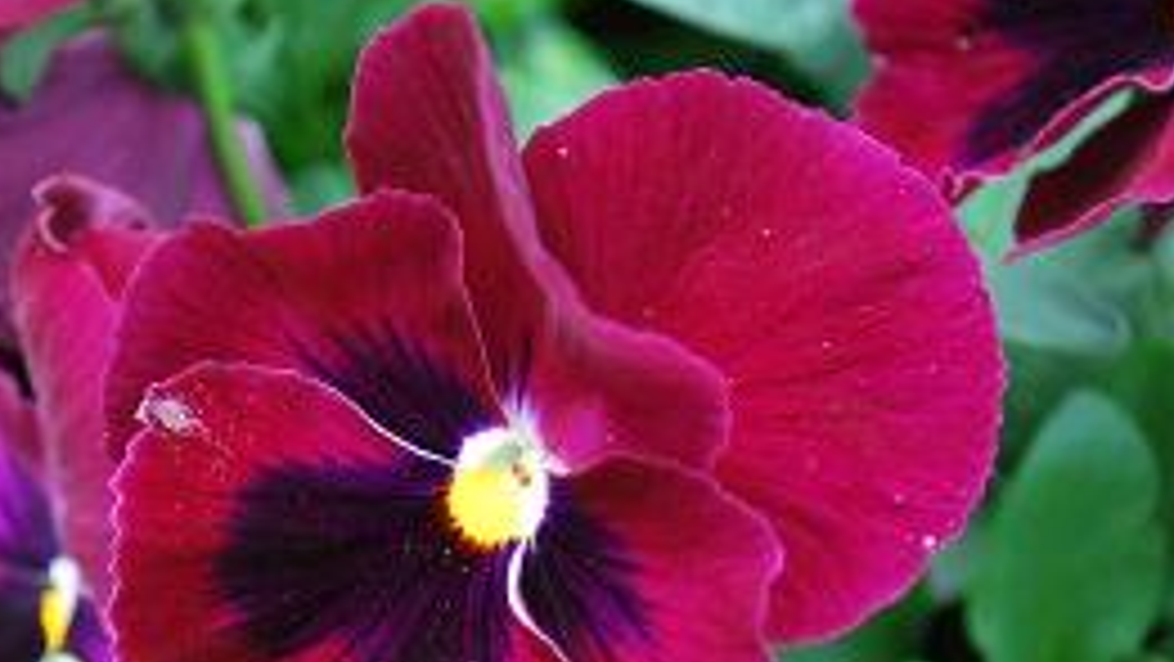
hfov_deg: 19.2
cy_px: 509
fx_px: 3456
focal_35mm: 111
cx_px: 427
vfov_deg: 10.9
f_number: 5.3
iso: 200
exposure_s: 1/60
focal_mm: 46
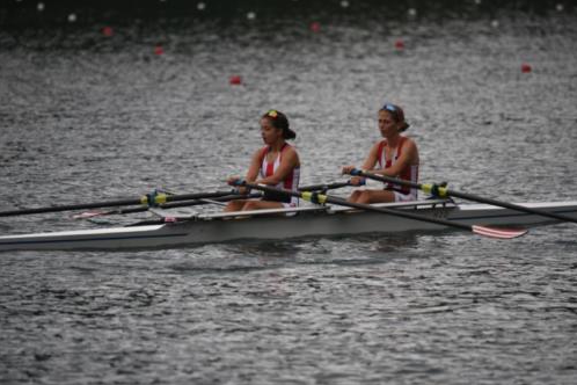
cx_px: 288
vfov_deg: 3.4
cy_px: 192
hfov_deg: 5.1
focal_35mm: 402
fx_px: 6443
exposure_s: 1/1600
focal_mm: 400
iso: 800
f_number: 5.6
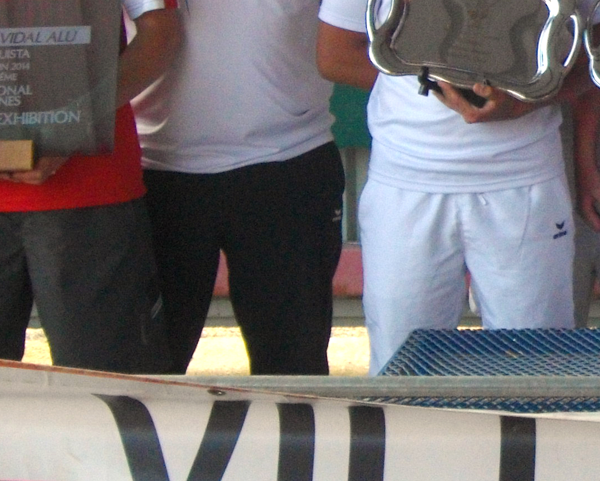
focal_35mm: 162
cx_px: 850
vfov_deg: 9.5
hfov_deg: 11.5
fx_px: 2877
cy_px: 53
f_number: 3.6
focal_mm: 8.8
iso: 200
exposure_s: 1/125
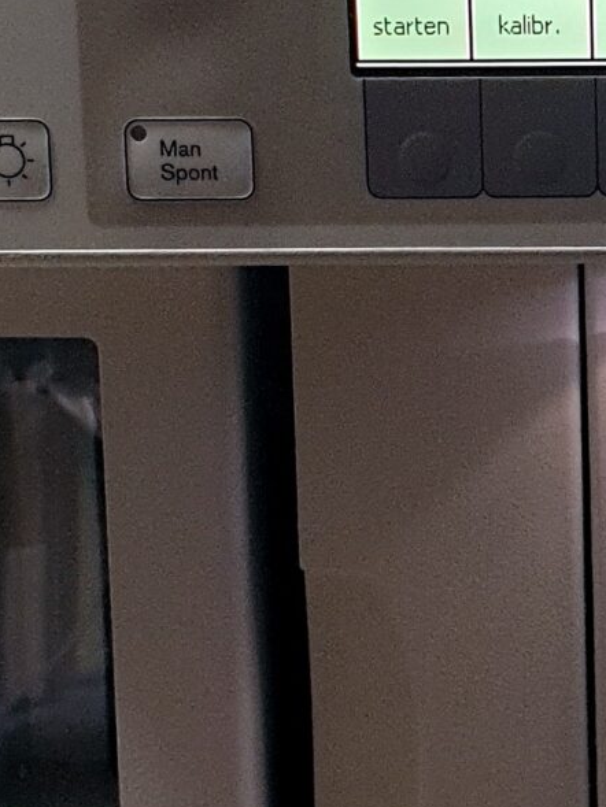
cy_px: 234
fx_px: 2637
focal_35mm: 113
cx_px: 718
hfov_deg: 12.8
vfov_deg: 17.3
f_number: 2.4
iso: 320
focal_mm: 4.3
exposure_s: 1/50
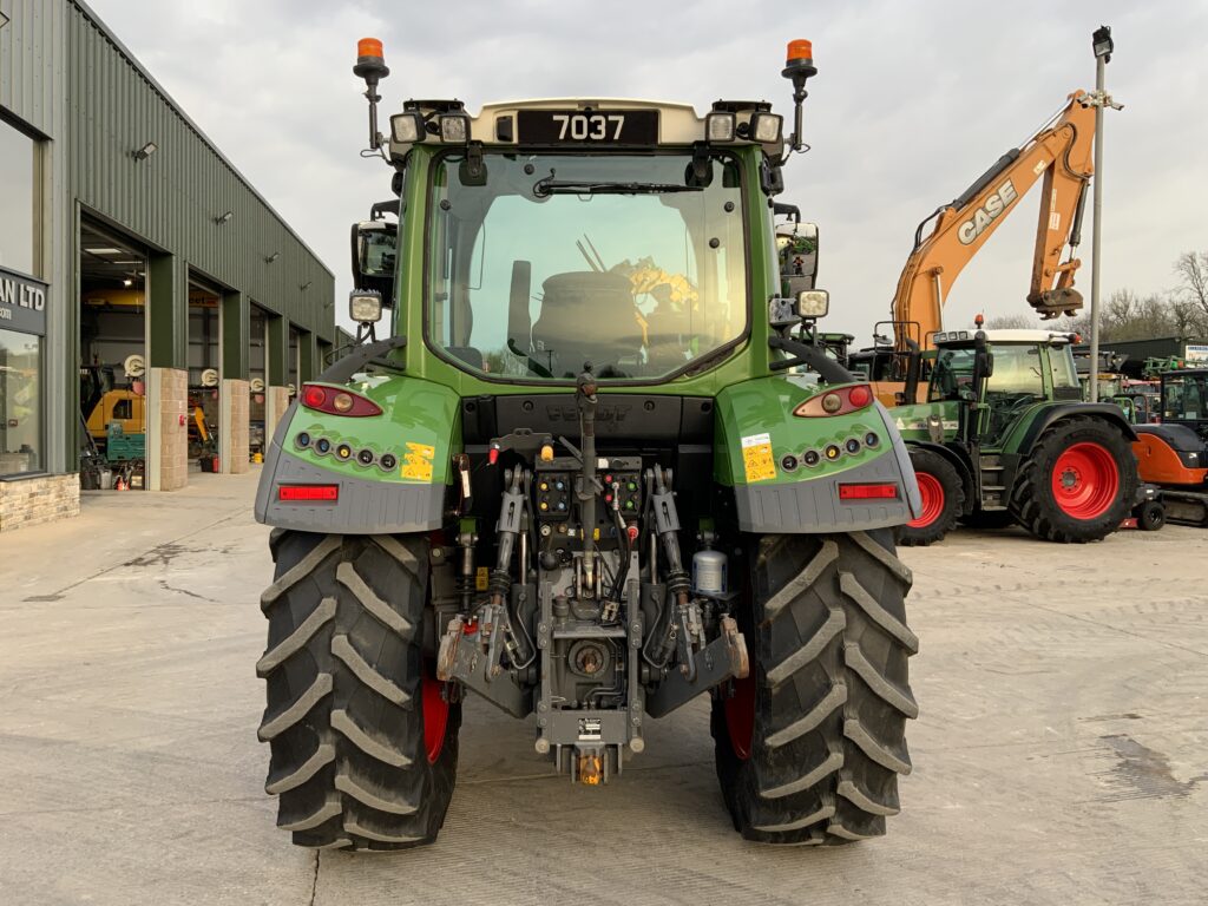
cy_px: 453
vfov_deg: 48.2
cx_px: 604
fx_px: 1012
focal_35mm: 29
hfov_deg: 61.7
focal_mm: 3
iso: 20
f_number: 1.8
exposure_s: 1/122
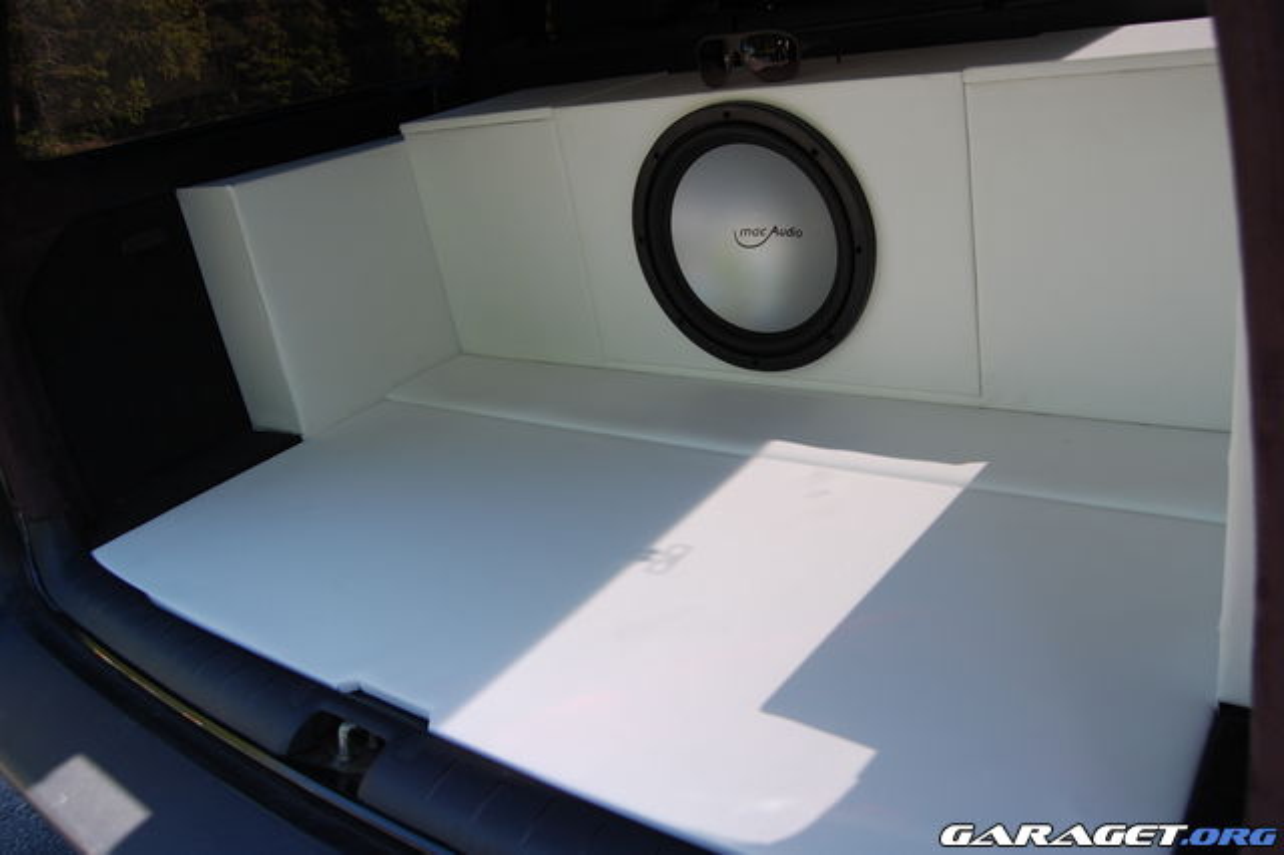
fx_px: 962
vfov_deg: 47.9
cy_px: 428
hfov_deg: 67.4
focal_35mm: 27
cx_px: 642
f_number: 6.3
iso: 200
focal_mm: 18
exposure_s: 1/160
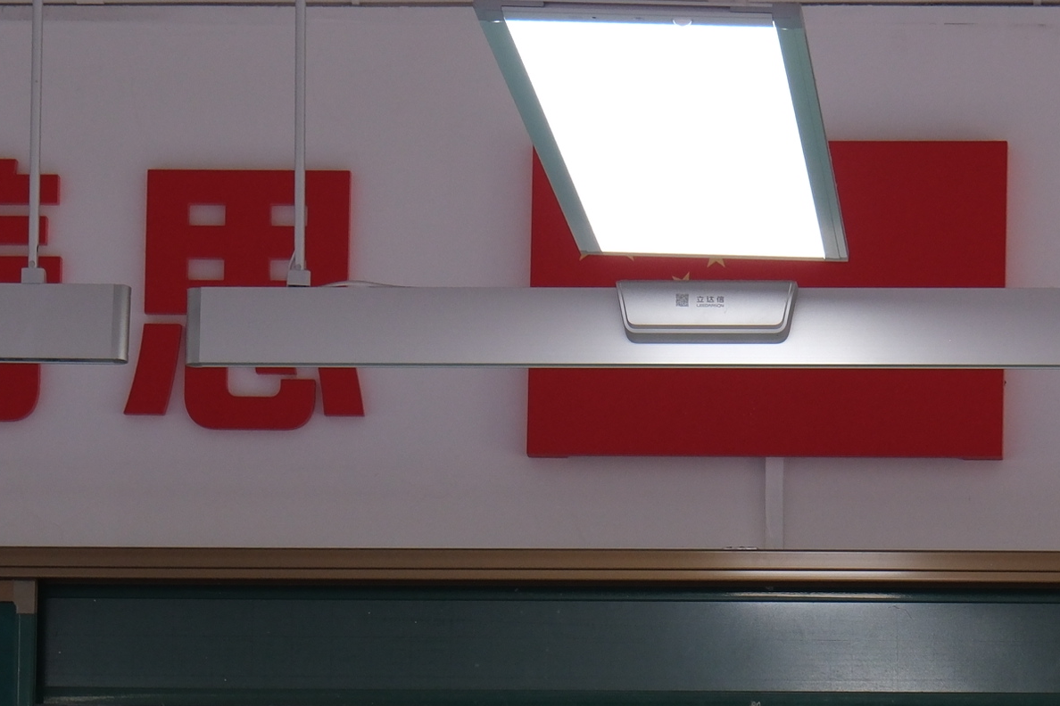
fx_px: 5329
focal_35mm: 181
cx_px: 786
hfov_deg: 11.3
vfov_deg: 7.5
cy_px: 1057
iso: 500
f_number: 4
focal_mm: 37.4
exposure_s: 1/56
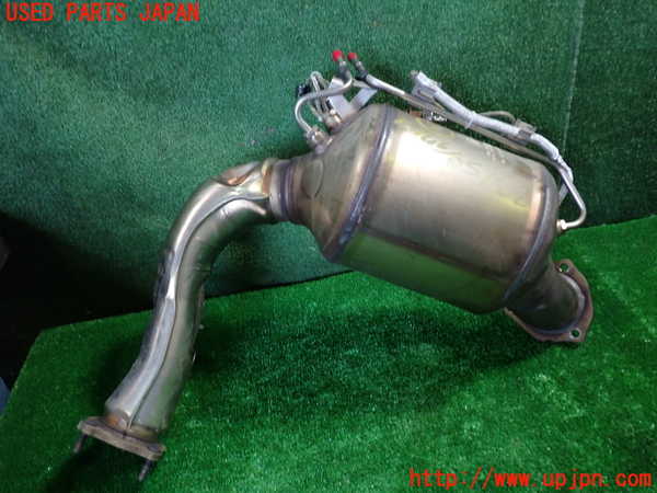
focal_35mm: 30
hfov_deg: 60.0
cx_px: 328
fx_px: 569
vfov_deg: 46.8
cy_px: 246
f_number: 2.3
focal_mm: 5.4
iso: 200
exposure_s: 1/40
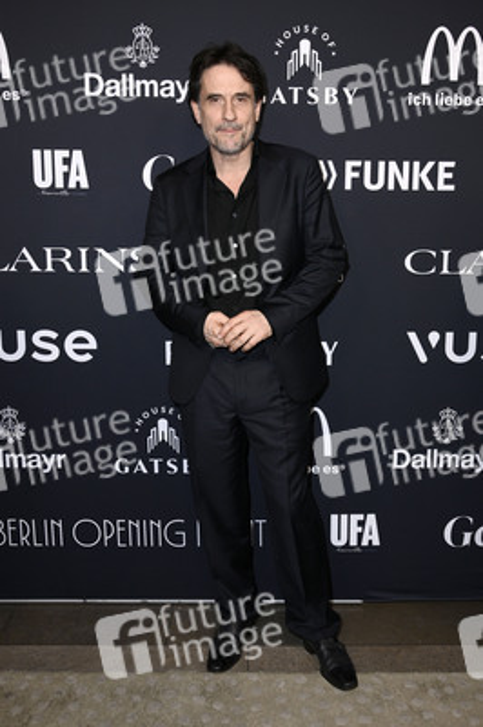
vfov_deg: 54.5
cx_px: 242
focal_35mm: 35
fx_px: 706
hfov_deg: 37.8
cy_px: 364
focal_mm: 35
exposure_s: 1/250
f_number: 5.6
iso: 500
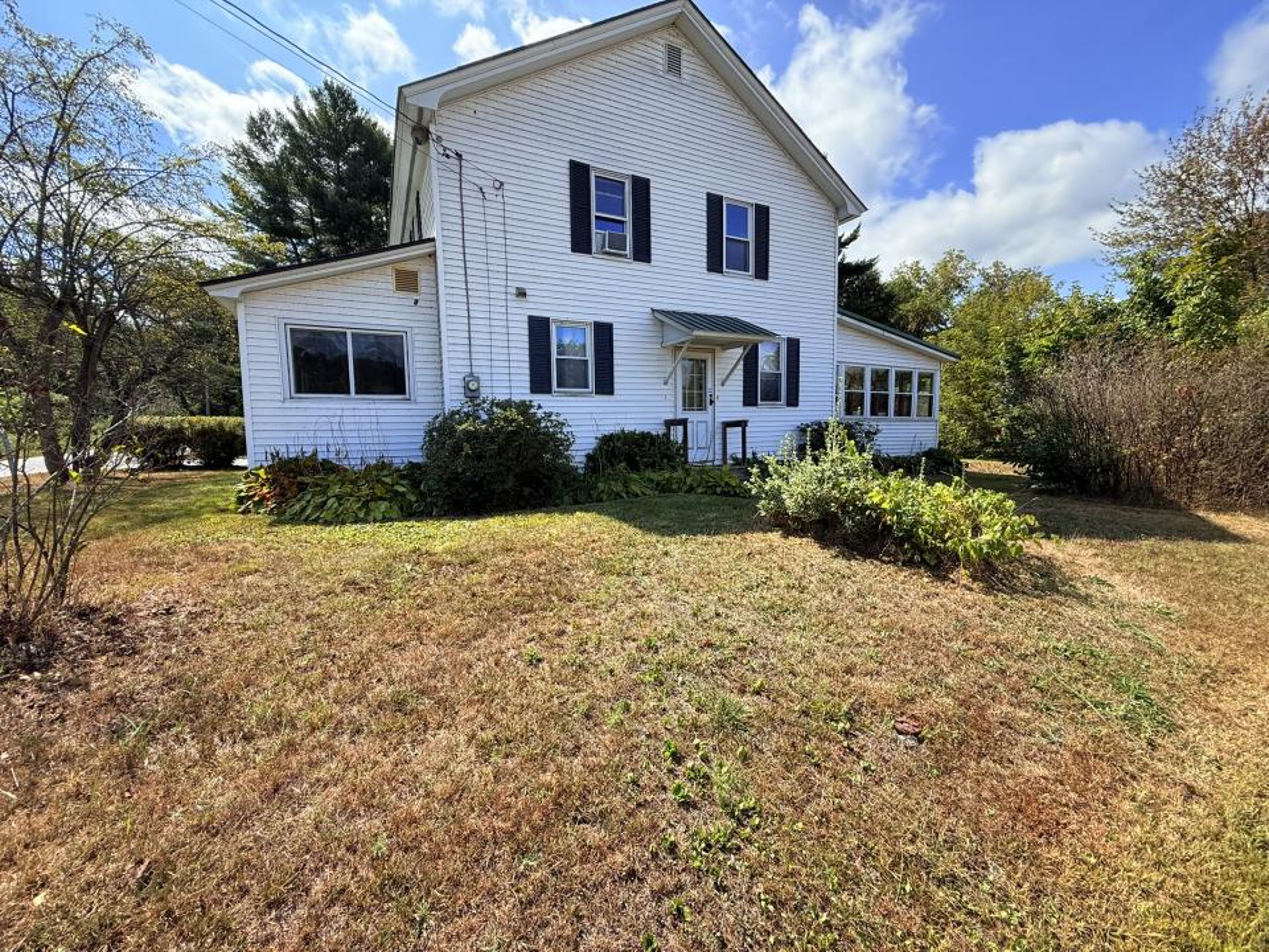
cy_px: 476
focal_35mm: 14
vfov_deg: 85.7
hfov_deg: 102.1
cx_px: 634
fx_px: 513
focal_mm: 2.22
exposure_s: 1/799
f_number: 2.2
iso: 50
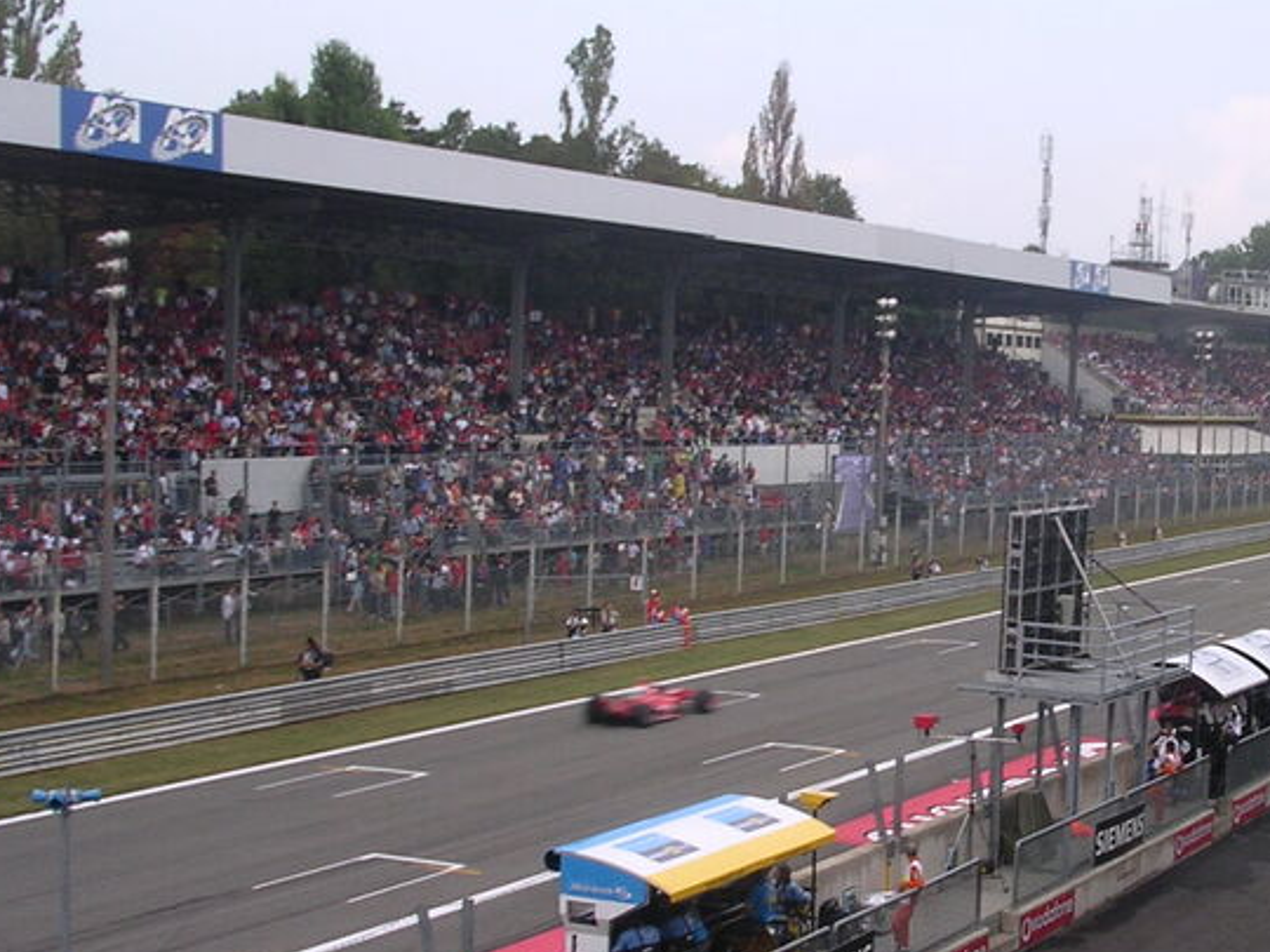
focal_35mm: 65
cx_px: 942
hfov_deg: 29.4
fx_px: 2385
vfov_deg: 22.6
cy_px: 541
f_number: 5.6
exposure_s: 1/128
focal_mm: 5.8
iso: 112
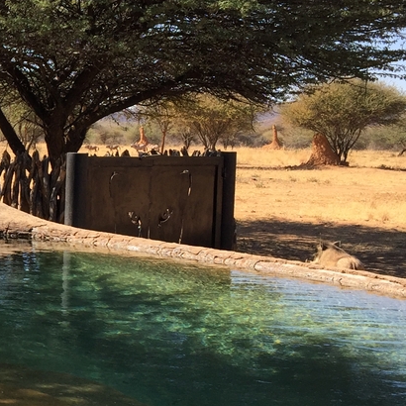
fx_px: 1062
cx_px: -96
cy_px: 217
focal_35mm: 80
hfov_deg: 20.1
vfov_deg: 21.6
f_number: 2.2
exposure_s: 1/989
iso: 32
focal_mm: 4.15
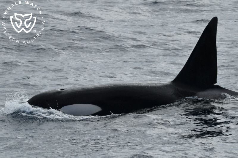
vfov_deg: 5.7
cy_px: 79
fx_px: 1586
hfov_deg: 8.6
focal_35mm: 240
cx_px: 119
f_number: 5.6
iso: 720
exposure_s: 1/8000
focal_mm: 240
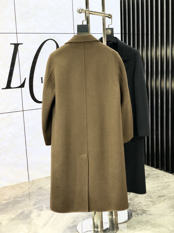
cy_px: 116
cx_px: 87
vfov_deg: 36.8
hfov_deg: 28.0
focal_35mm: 52
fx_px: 349
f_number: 2.4
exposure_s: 1/140
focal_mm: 6
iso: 16
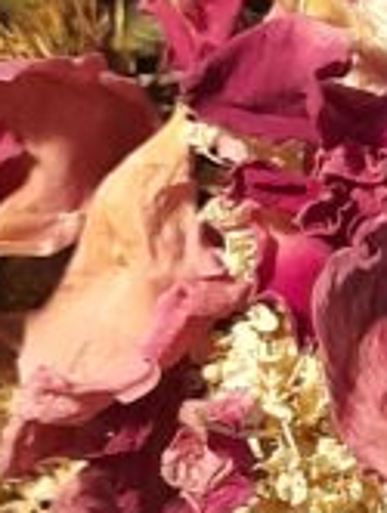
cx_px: 802
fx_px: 2290
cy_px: 284
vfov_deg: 12.8
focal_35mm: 154
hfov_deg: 9.0
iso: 500
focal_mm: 4.6
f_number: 2
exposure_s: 1/25
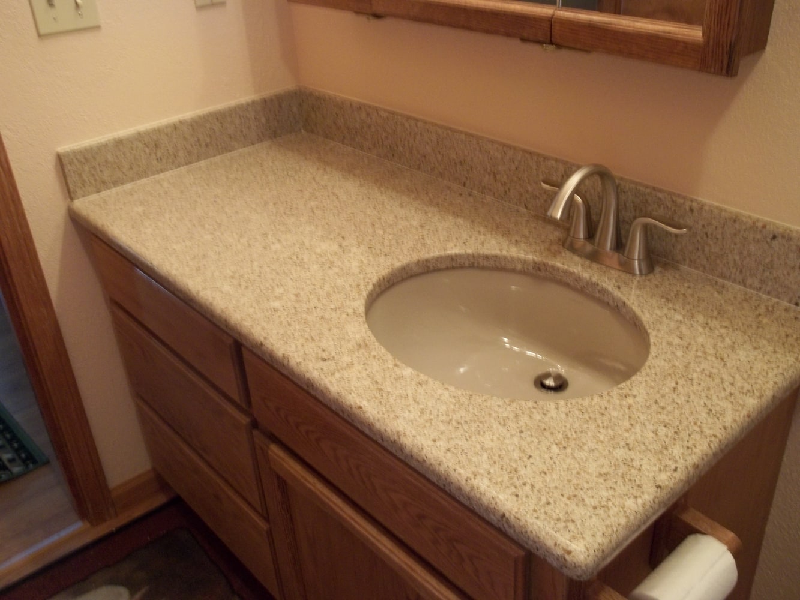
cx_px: 400
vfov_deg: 43.0
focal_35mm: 33
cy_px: 300
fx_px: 763
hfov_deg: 55.3
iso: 160
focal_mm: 5.9
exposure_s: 1/10
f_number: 3.3
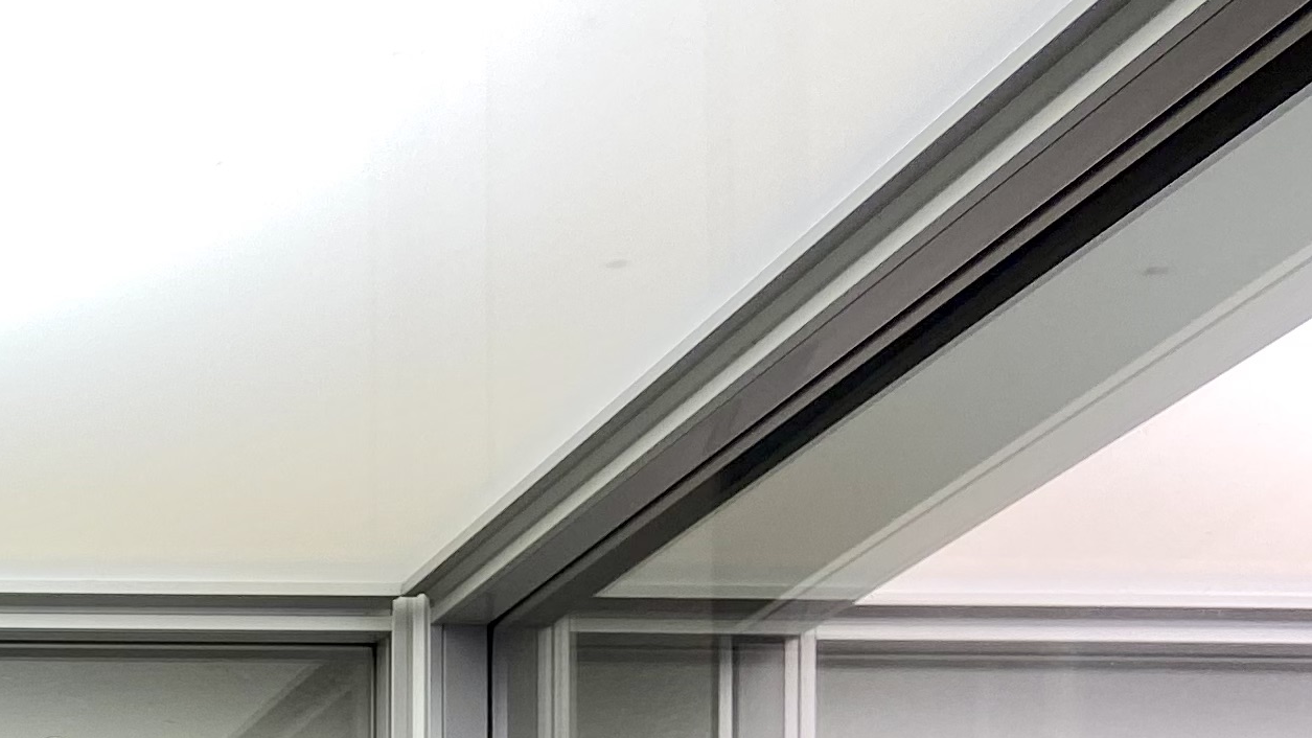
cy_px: 1275
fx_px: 3166
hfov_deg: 20.9
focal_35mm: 91
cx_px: -474
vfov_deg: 12.3
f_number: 1.8
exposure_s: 1/103
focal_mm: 4.25
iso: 32
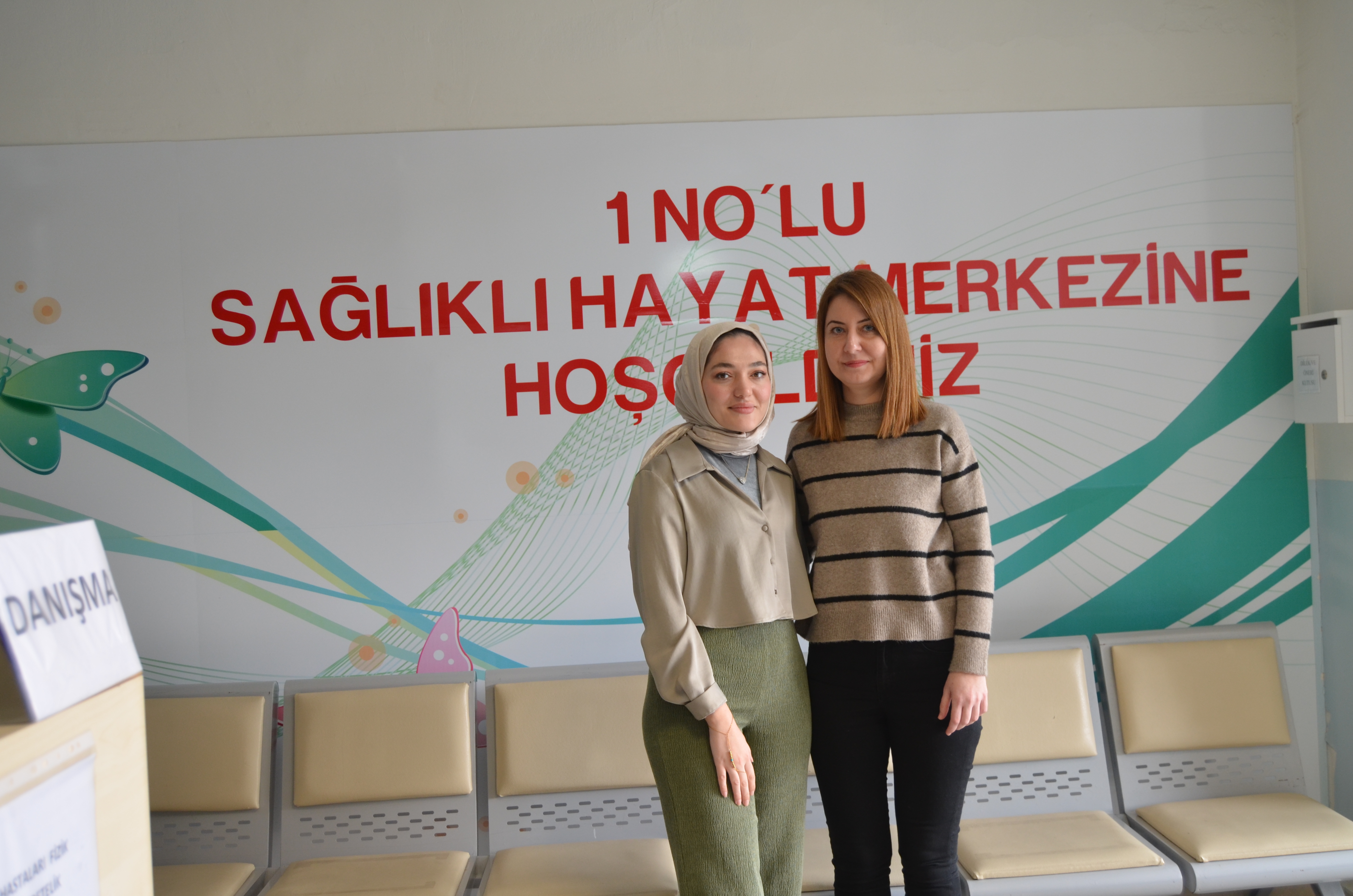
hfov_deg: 55.2
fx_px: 1294
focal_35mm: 34
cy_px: 448
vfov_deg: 38.2
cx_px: 676
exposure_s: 1/40
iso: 400
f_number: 5
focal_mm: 23
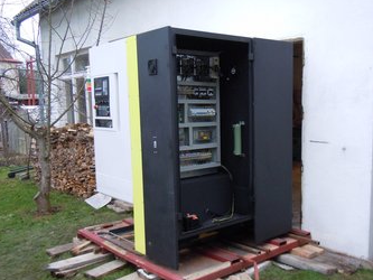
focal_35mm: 36
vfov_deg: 39.6
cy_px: 155
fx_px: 388
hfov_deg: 51.3
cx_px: 203
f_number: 3.5
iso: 400
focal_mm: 5.4
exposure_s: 1/40
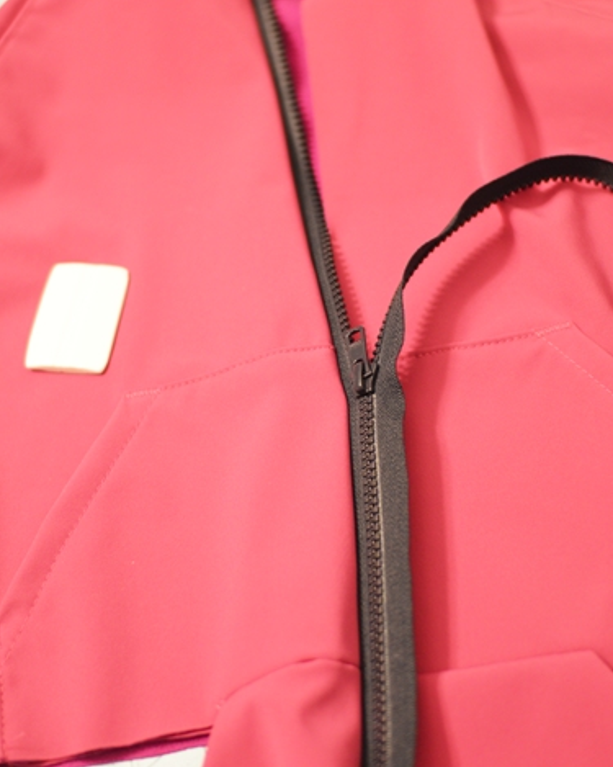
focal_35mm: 63
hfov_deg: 24.2
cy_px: 345
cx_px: 347
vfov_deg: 30.0
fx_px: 1429
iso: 400
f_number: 1.6
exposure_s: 1/60
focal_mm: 30
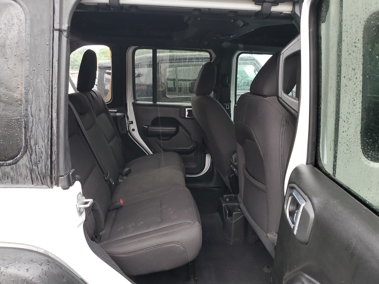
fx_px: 285
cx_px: 190
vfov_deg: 53.1
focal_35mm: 26
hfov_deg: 67.3
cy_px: 142
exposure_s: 1/60.2
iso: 85
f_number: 1.5
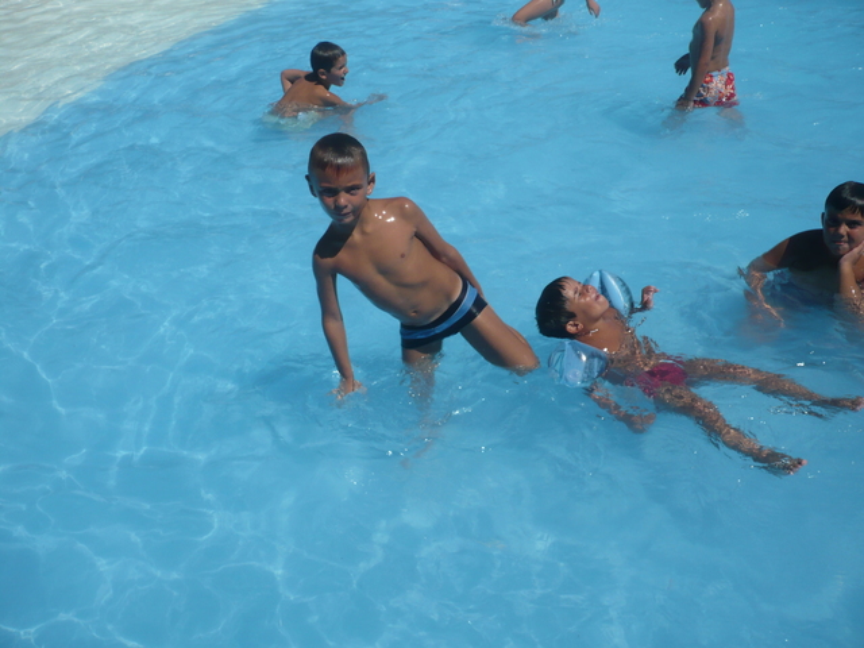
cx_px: 432
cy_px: 324
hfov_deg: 51.4
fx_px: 899
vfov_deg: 39.7
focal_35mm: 36
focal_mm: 6
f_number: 8
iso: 100
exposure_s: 1/640
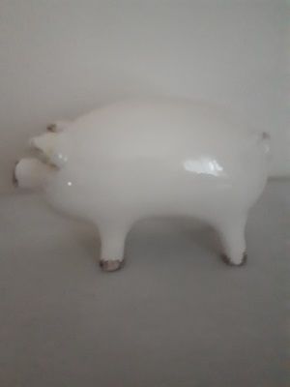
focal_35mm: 27
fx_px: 302
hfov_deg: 51.4
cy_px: 194
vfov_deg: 65.3
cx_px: 145
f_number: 1.9
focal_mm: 3.6
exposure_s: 1/17
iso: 1600
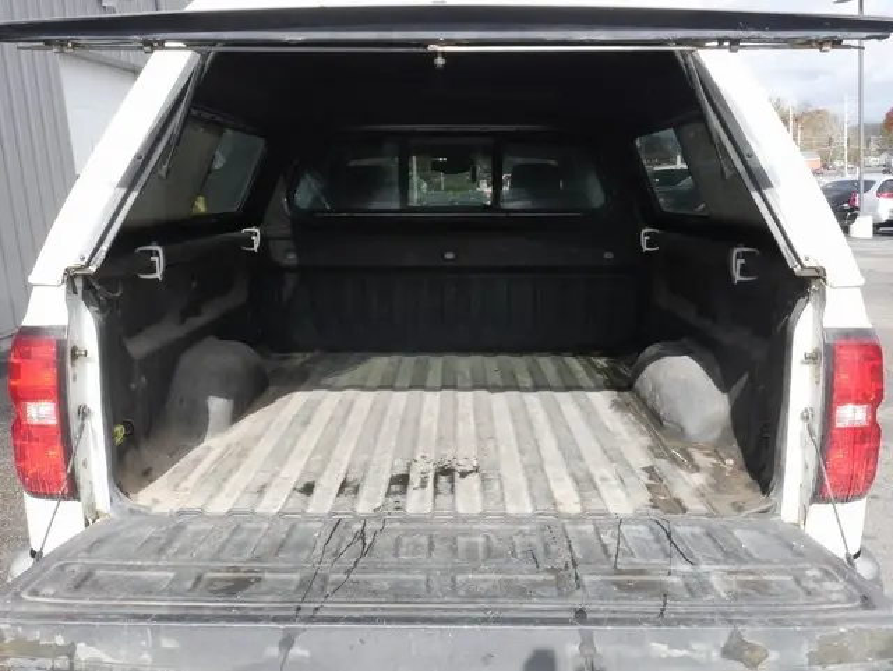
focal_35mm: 36
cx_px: 446
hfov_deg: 51.3
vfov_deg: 39.7
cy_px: 336
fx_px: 929
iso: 500
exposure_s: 1/60
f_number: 20
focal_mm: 18
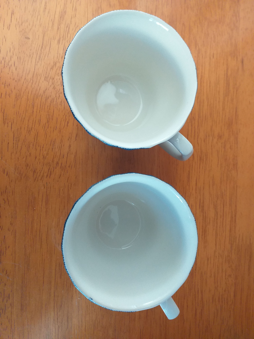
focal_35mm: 26
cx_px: 127
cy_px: 170
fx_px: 254
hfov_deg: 53.1
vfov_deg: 67.3
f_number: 1.9
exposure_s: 1/50
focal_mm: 3.6
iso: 125
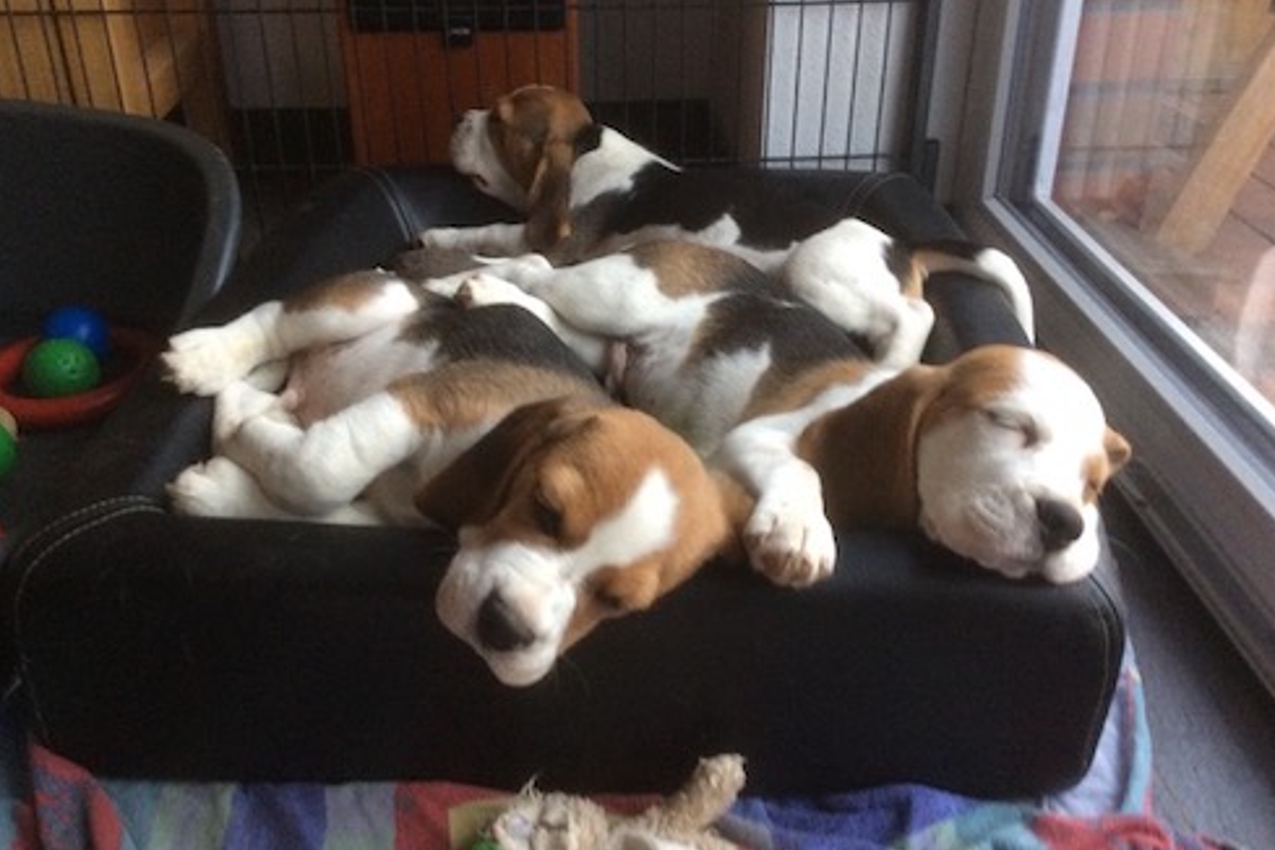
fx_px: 1204
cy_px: 398
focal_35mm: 34
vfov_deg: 38.9
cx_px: 644
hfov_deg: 55.8
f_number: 2.4
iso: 160
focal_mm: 3.3
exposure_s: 1/25
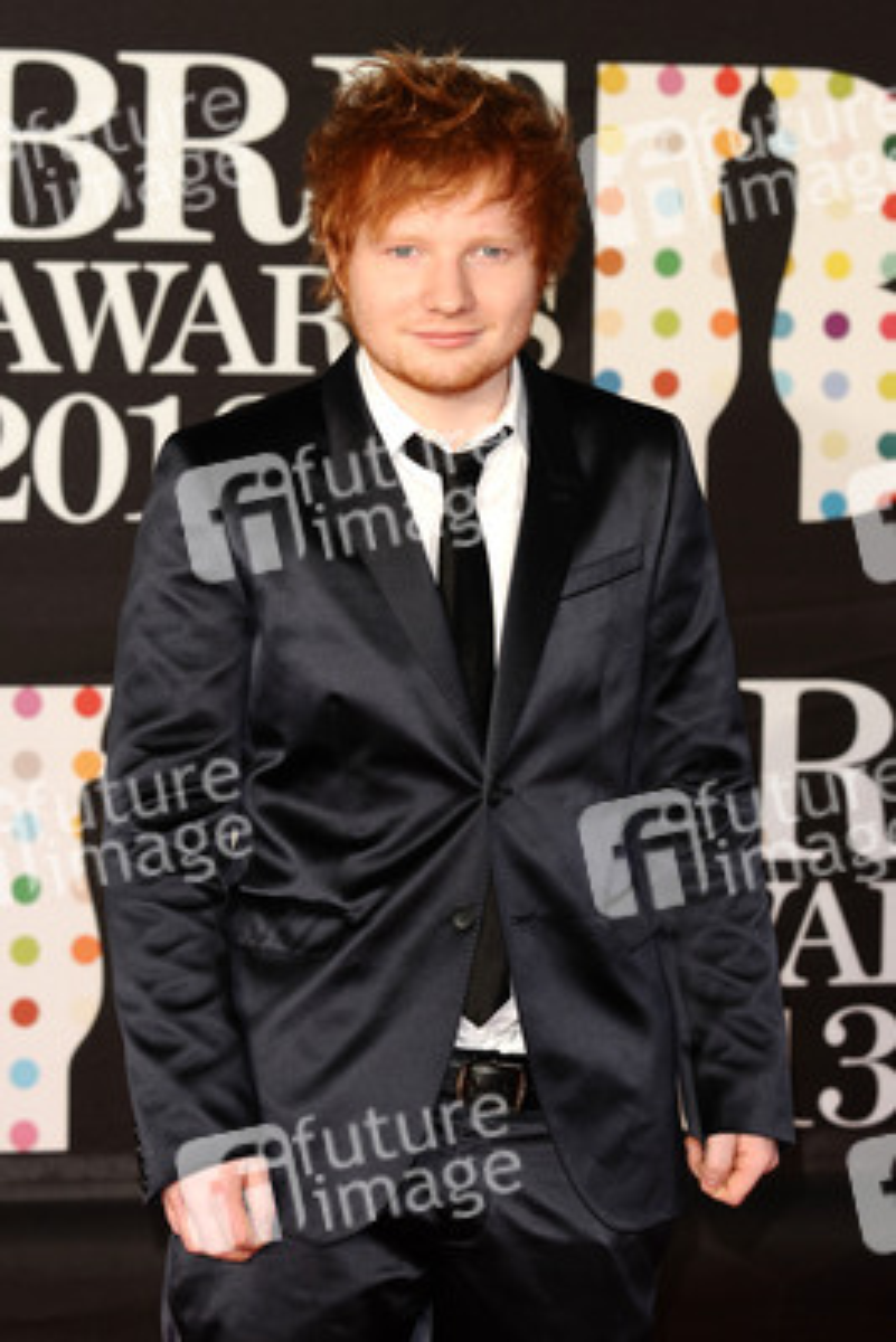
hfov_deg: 10.6
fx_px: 4811
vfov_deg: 15.9
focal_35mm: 129
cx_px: 448
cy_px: 671
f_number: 4
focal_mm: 86
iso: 320
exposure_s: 1/200
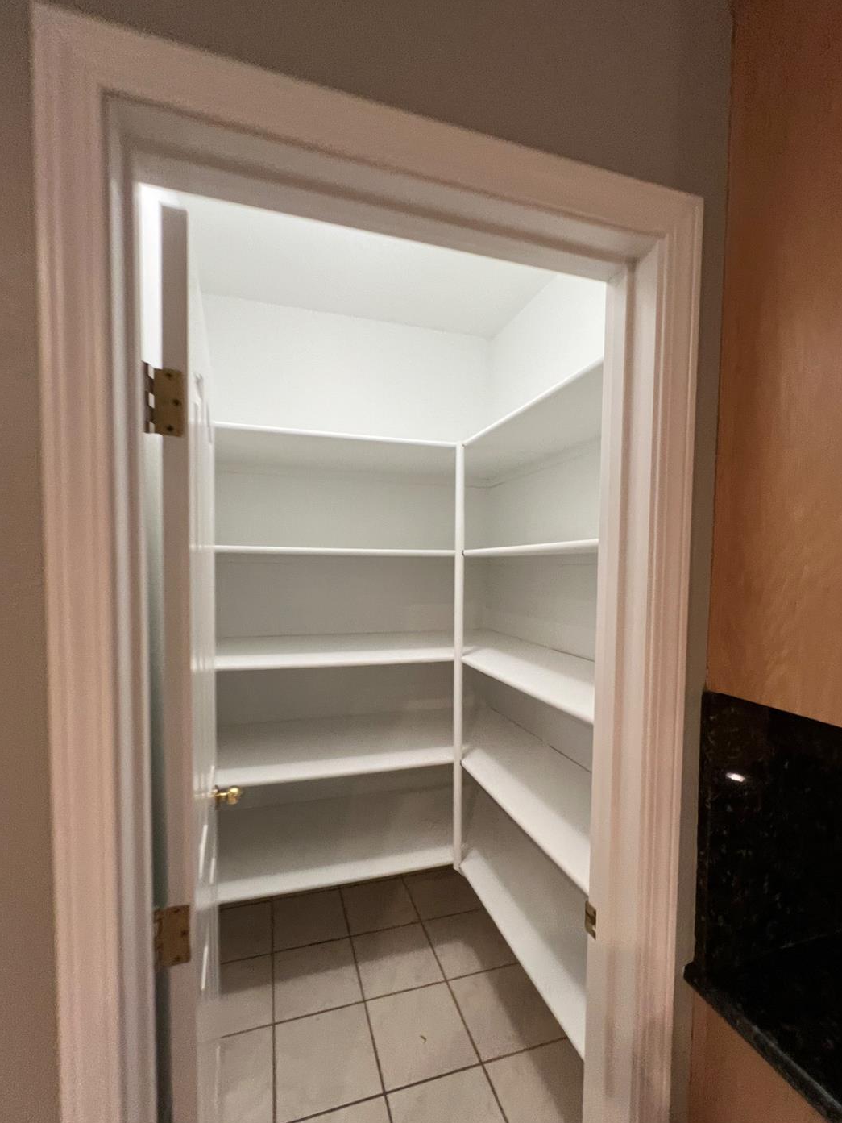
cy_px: 590
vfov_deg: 102.0
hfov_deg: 85.7
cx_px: 411
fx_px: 454
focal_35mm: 14
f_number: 1.8
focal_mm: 1.57
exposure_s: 1/60
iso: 160
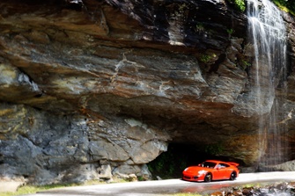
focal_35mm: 43
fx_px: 352
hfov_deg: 43.0
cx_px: 243
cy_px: 77
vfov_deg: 31.1
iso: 200
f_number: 22
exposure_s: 1/10
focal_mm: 16
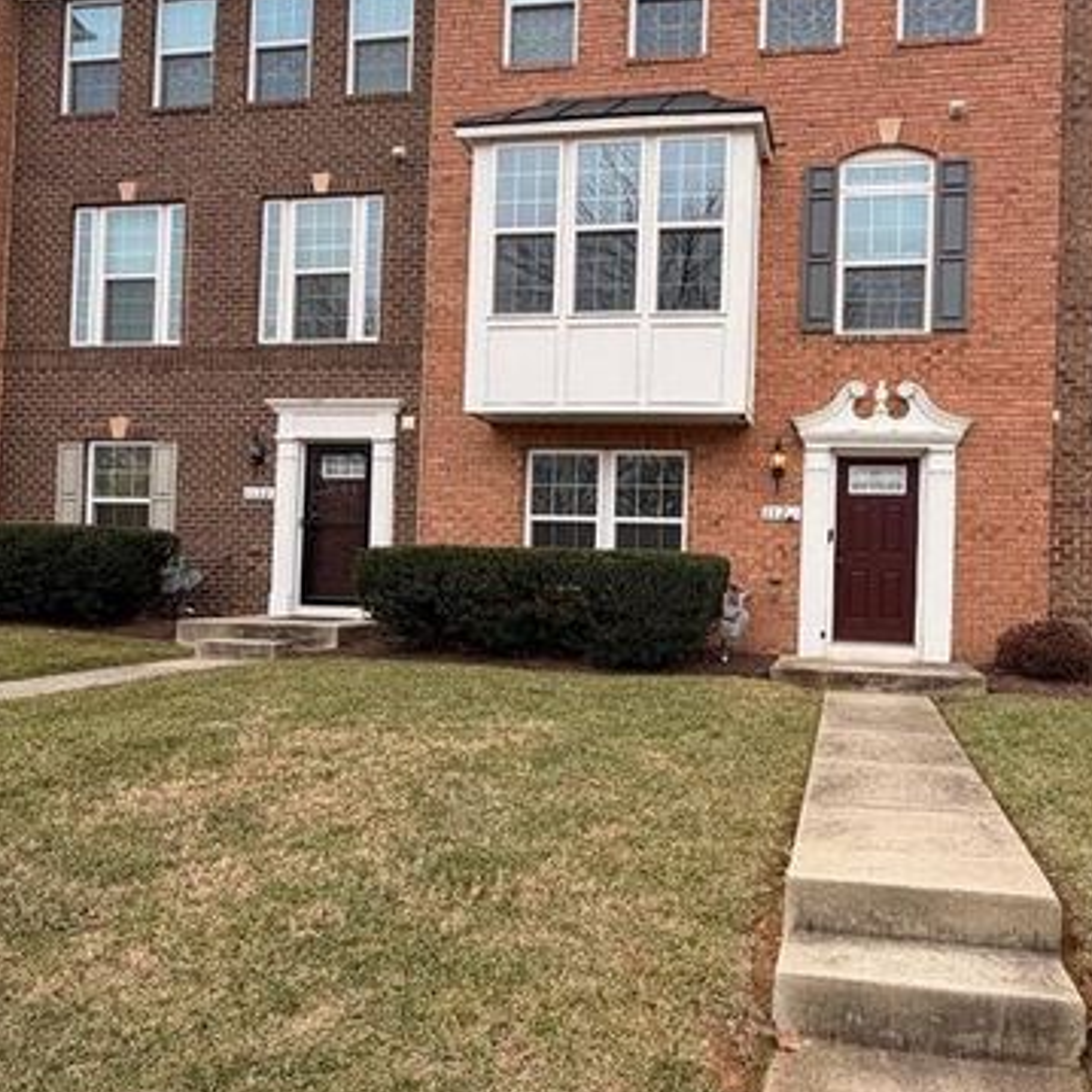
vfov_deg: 67.2
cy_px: 586
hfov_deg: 65.3
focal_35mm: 23
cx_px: 736
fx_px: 821
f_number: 2.2
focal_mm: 2.22
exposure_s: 1/502
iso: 64
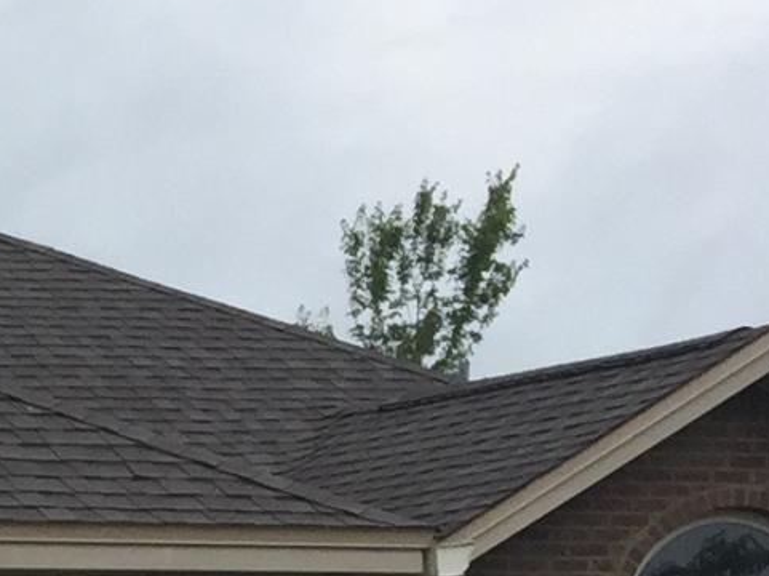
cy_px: 1109
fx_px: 4018
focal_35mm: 181
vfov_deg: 7.9
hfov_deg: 9.6
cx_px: -1146
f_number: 2.2
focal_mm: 4.15
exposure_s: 1/1364
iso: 32
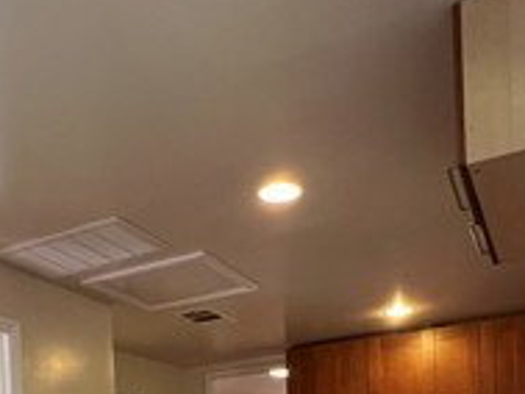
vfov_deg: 26.7
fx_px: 668
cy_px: 538
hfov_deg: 42.3
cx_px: 172
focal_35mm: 44
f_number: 1.8
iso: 250
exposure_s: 1/120
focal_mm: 1.57
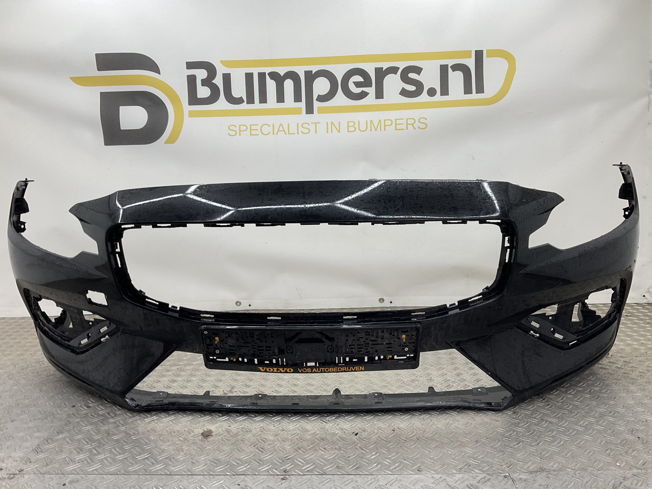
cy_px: 244
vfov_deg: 48.2
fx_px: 546
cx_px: 326
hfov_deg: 61.7
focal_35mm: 29
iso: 16
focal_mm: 3
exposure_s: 1/100
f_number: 1.8
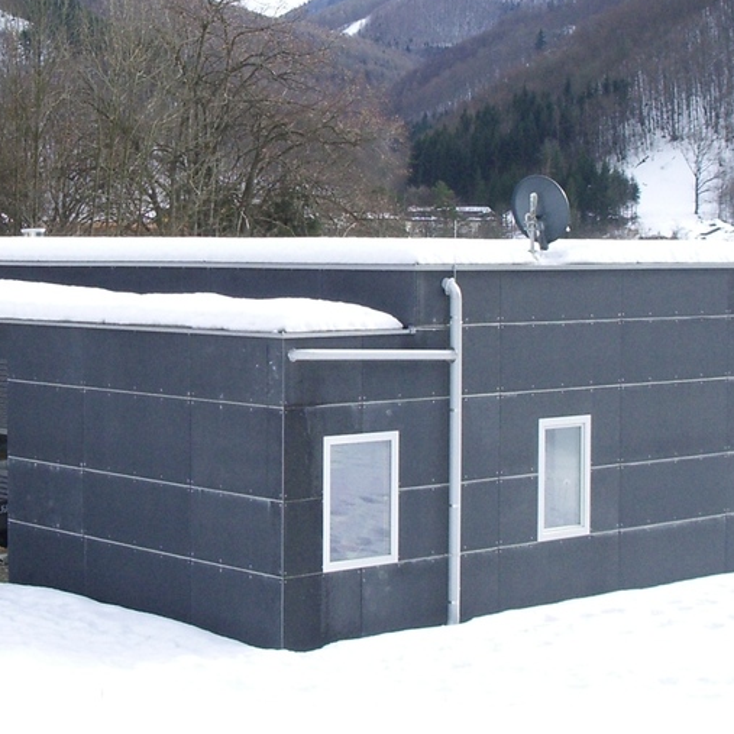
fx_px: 1919
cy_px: 261
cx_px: 232
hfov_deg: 21.6
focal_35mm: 80
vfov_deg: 21.6
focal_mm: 6.8
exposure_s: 1/200
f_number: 4.6
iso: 80
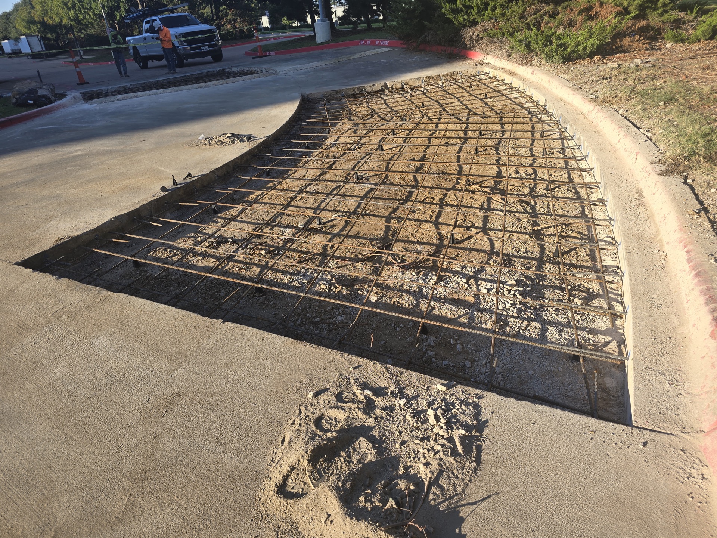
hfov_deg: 73.9
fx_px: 476
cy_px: 269
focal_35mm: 23
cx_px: 358
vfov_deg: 58.9
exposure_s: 1/364
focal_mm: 6.3
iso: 12
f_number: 1.7
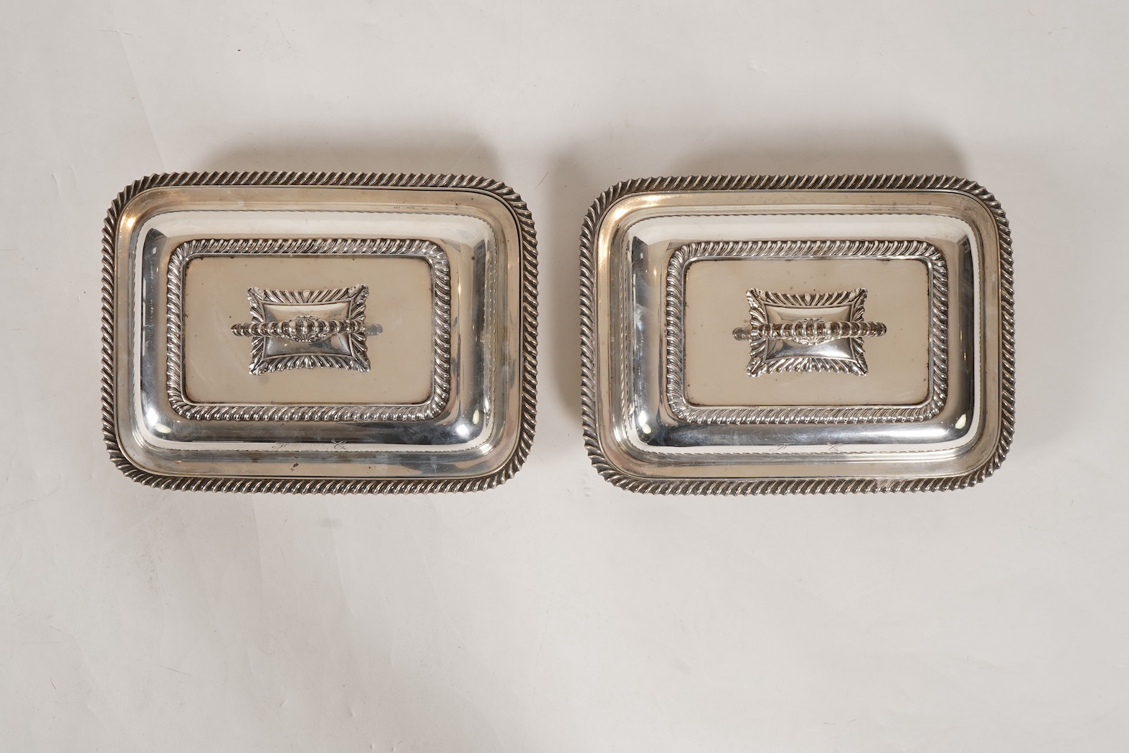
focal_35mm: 45
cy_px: 376
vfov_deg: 29.9
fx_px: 1411
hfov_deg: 43.6
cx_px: 564
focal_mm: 30
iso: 400
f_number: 22
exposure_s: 1/125
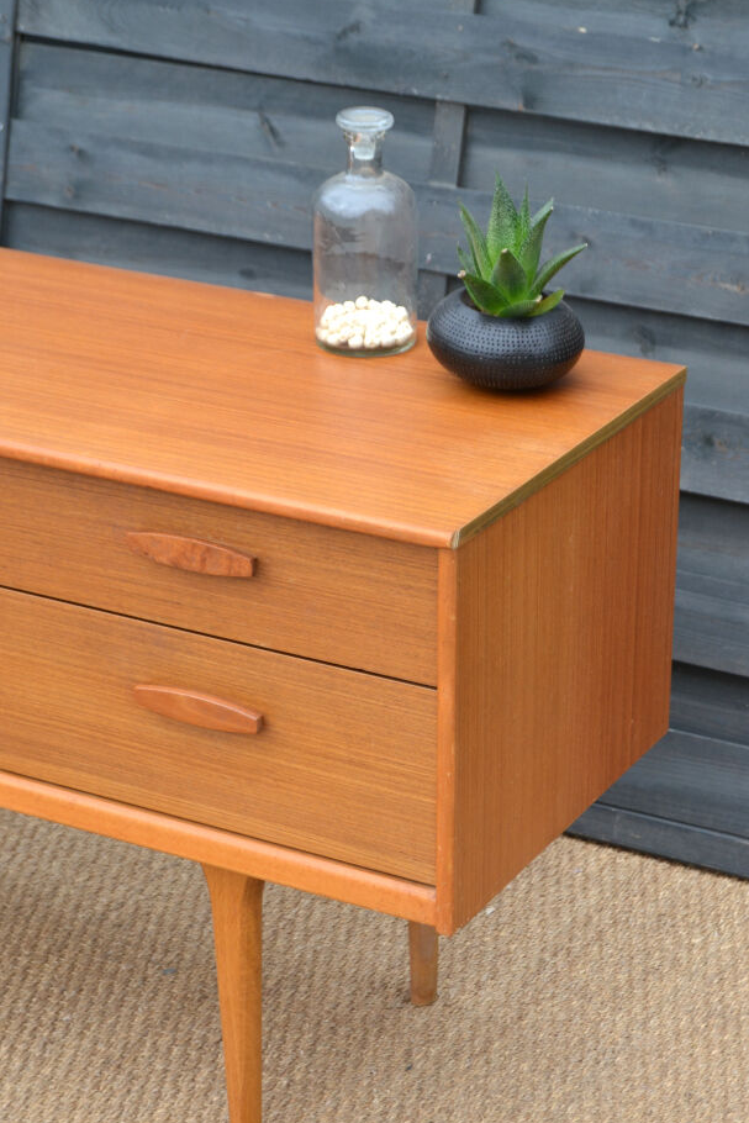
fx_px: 2807
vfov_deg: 22.6
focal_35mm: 90
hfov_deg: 15.2
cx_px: 412
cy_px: 622
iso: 180
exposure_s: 1/125
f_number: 5.6
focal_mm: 52
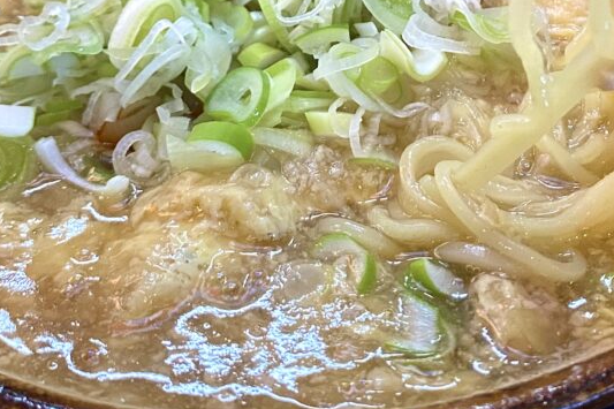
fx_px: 1108
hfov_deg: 31.0
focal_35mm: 65
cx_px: 310
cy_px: -77
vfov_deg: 19.7
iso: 200
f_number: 1.8
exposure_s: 1/51
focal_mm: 4.25
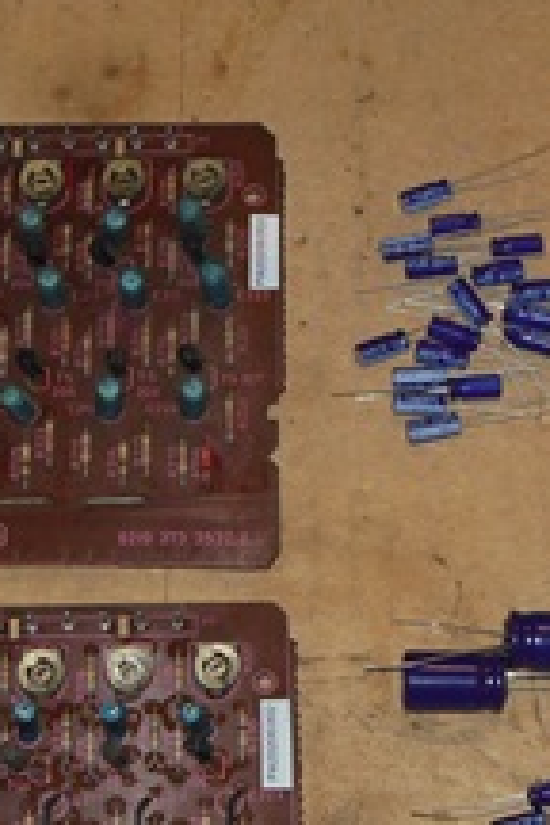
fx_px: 1879
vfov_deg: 24.6
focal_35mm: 82
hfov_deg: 16.2
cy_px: 581
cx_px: 607
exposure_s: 1/30
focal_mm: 6.8
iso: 125
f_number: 3.6
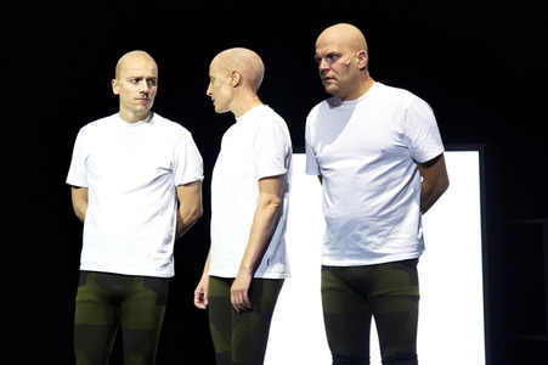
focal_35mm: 105
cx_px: 274
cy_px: 182
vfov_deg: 13.0
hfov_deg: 19.5
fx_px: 1597
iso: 1600
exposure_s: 1/80
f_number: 5.6
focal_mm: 105
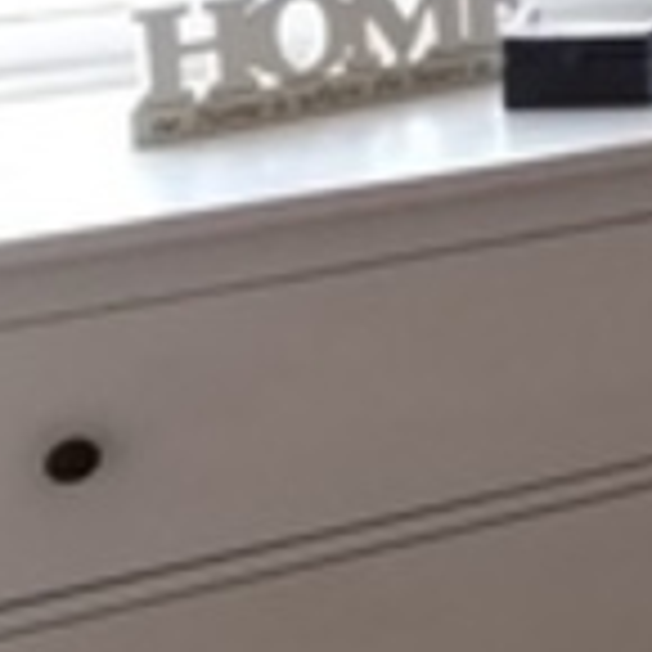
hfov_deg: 9.9
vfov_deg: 13.3
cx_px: 2050
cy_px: -279
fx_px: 2664
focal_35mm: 125
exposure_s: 1/100
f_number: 2.2
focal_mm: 2.35
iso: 200
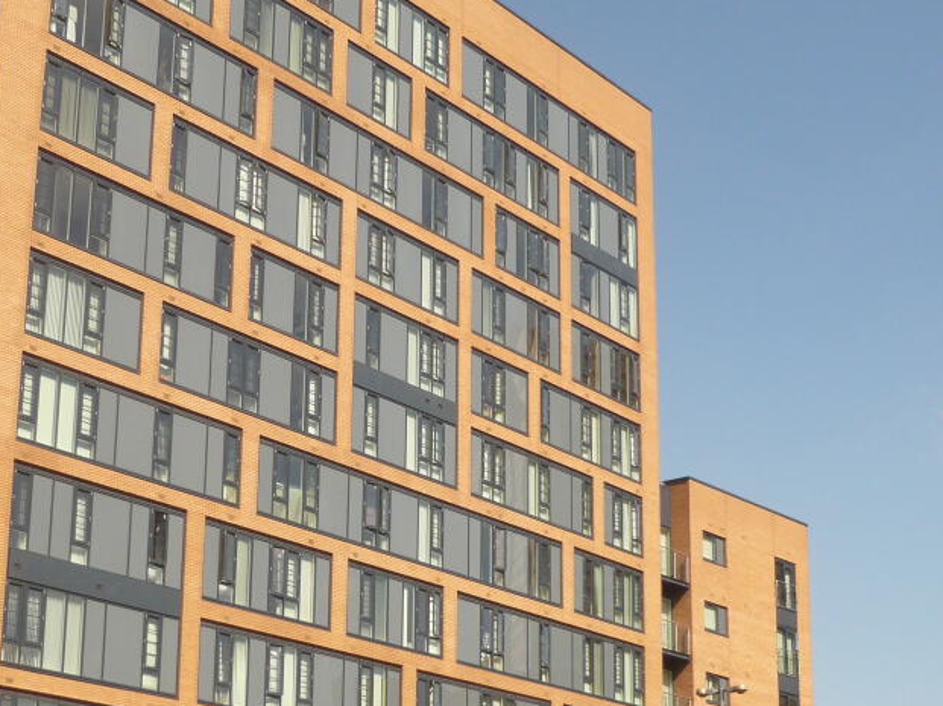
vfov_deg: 22.1
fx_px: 1797
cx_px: 380
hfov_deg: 29.3
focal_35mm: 66
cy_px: 501
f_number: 9
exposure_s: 1/125
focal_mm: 6.6
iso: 100
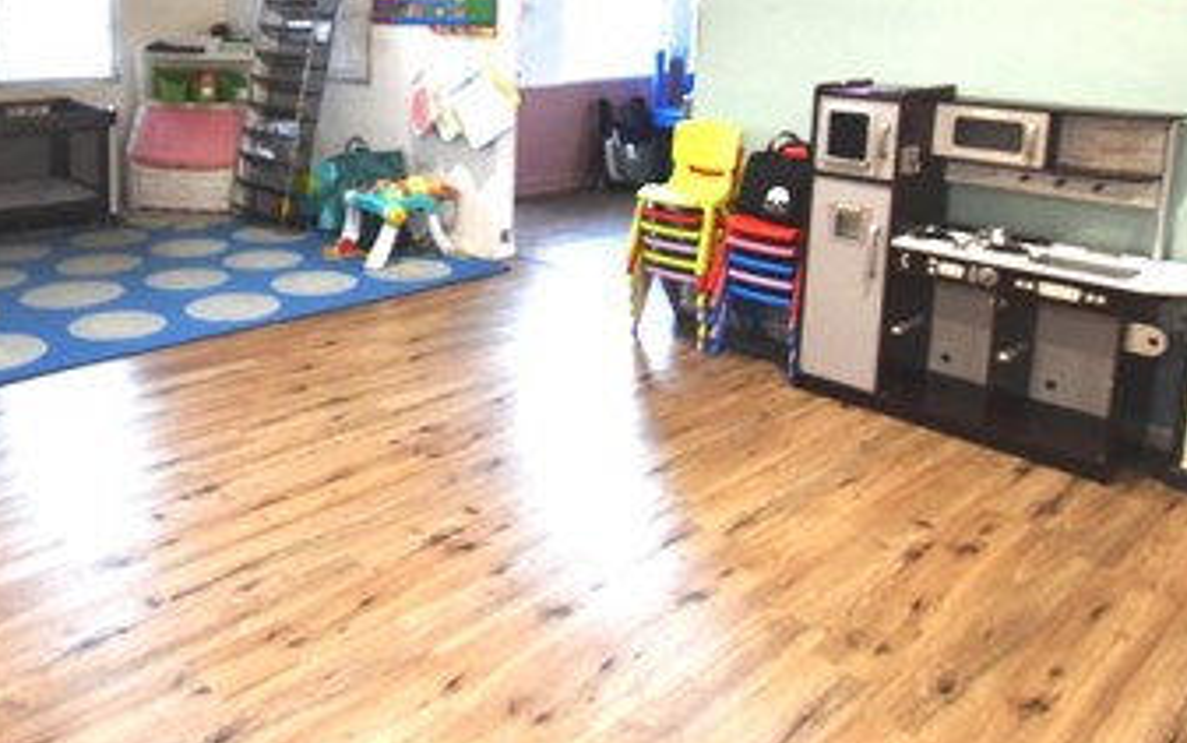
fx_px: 939
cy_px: 99
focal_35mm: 29
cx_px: 433
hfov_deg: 63.5
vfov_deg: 40.5
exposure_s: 1/60
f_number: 3.5
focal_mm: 10
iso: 1000
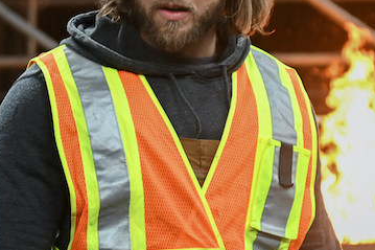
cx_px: 151
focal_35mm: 194
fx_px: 2020
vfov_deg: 7.1
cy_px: 122
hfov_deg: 10.6
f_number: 2.8
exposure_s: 1/400
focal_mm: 58
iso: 800
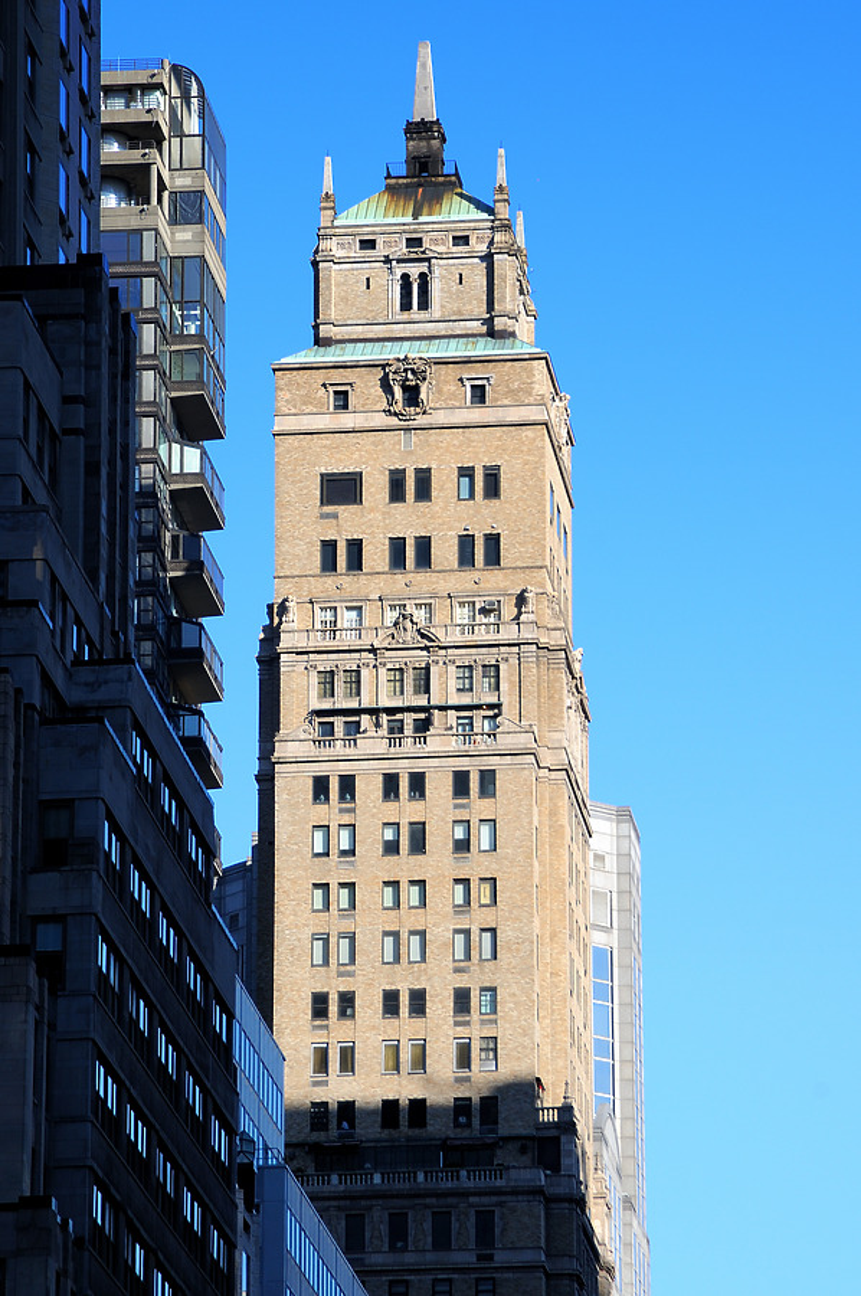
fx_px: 6472
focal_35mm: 180
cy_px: 648
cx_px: 430
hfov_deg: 7.6
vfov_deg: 11.4
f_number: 9
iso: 200
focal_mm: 120
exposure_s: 1/250
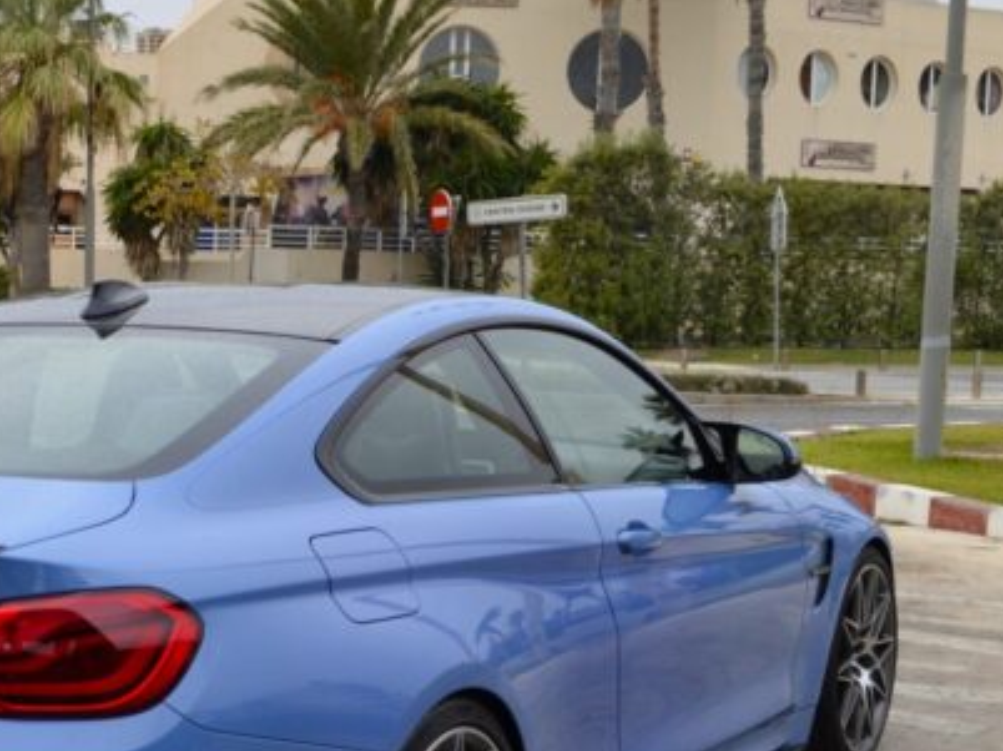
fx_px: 1911
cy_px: 521
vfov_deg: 22.1
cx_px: 102
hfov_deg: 28.3
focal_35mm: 66
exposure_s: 1/250
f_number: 5.6
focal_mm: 18
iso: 200
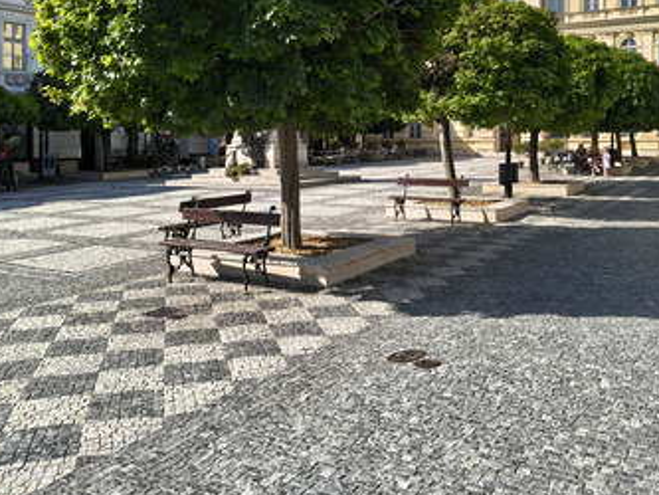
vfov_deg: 39.0
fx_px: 686
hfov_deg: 51.2
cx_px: 370
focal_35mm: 36
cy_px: 146
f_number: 1.8
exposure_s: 1/1166
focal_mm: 5.56
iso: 101
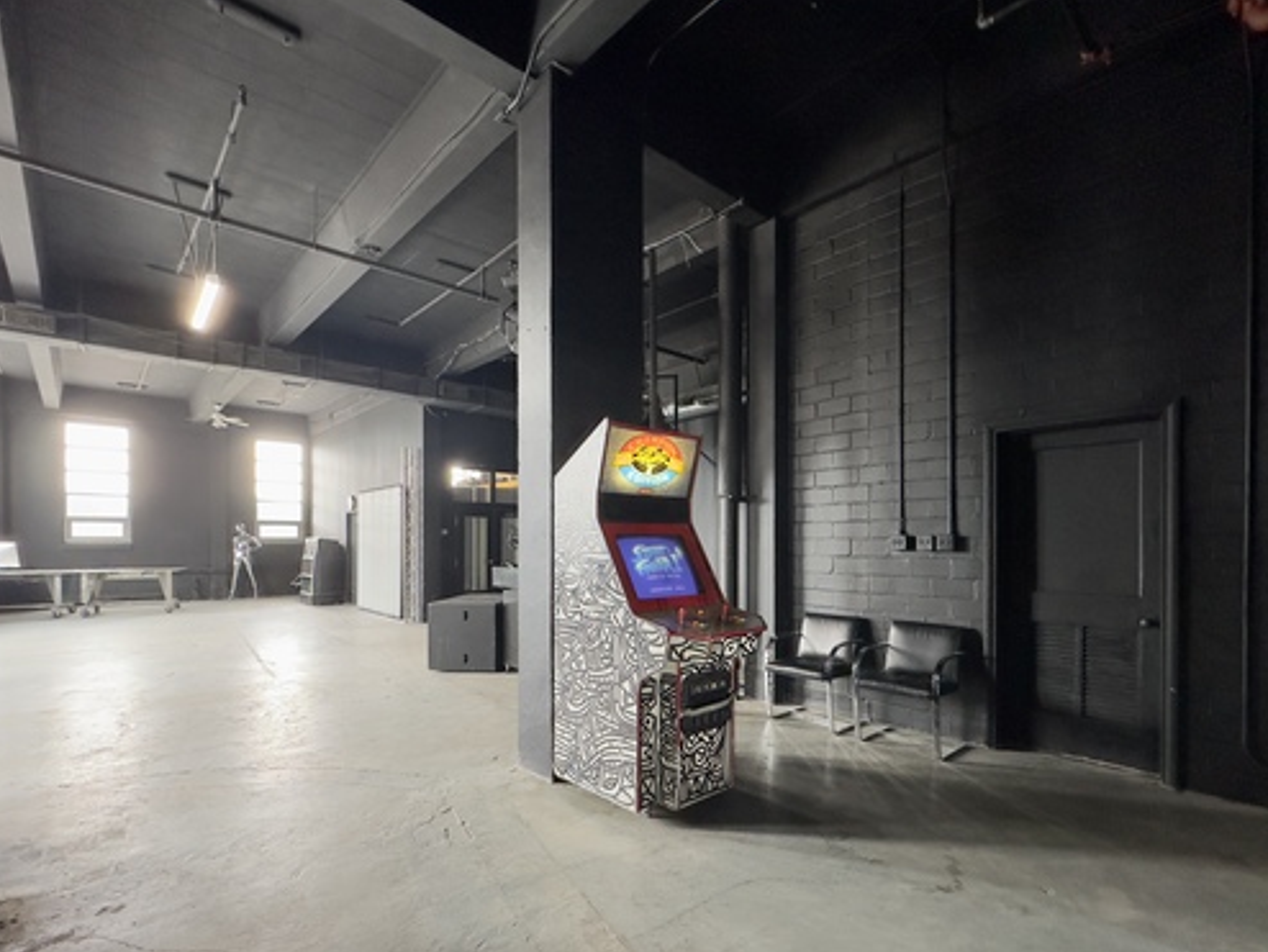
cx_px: 657
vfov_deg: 74.3
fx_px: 623
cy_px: 547
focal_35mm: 17
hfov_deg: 91.0
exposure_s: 1/60
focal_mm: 2.22
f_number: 2.2
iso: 640
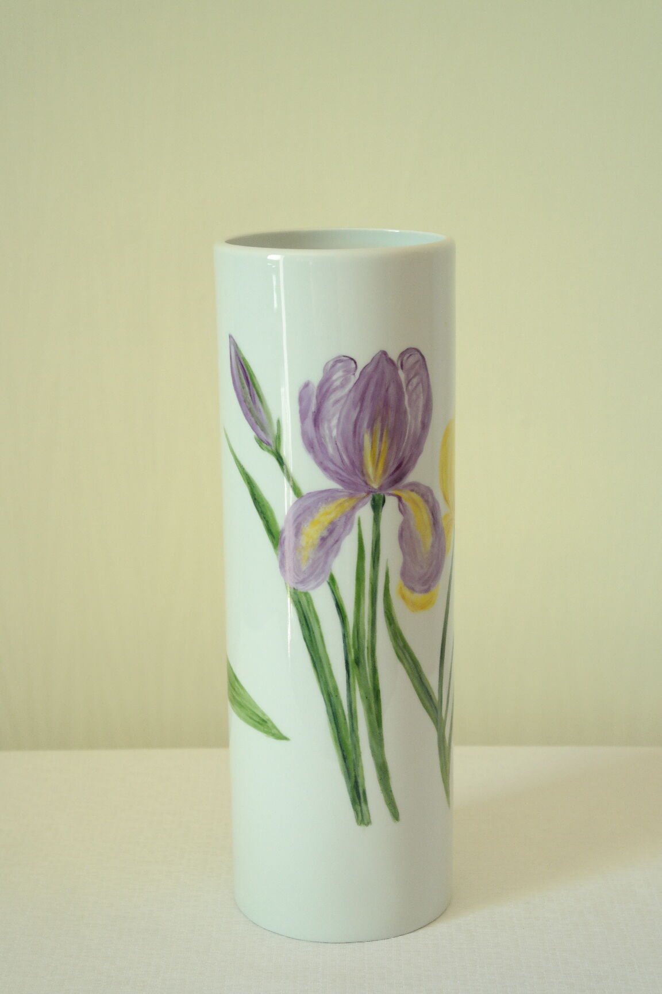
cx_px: 331
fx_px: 1903
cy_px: 497
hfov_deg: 19.7
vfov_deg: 29.2
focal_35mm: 69
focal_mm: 45
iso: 800
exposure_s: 1/30
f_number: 5.6
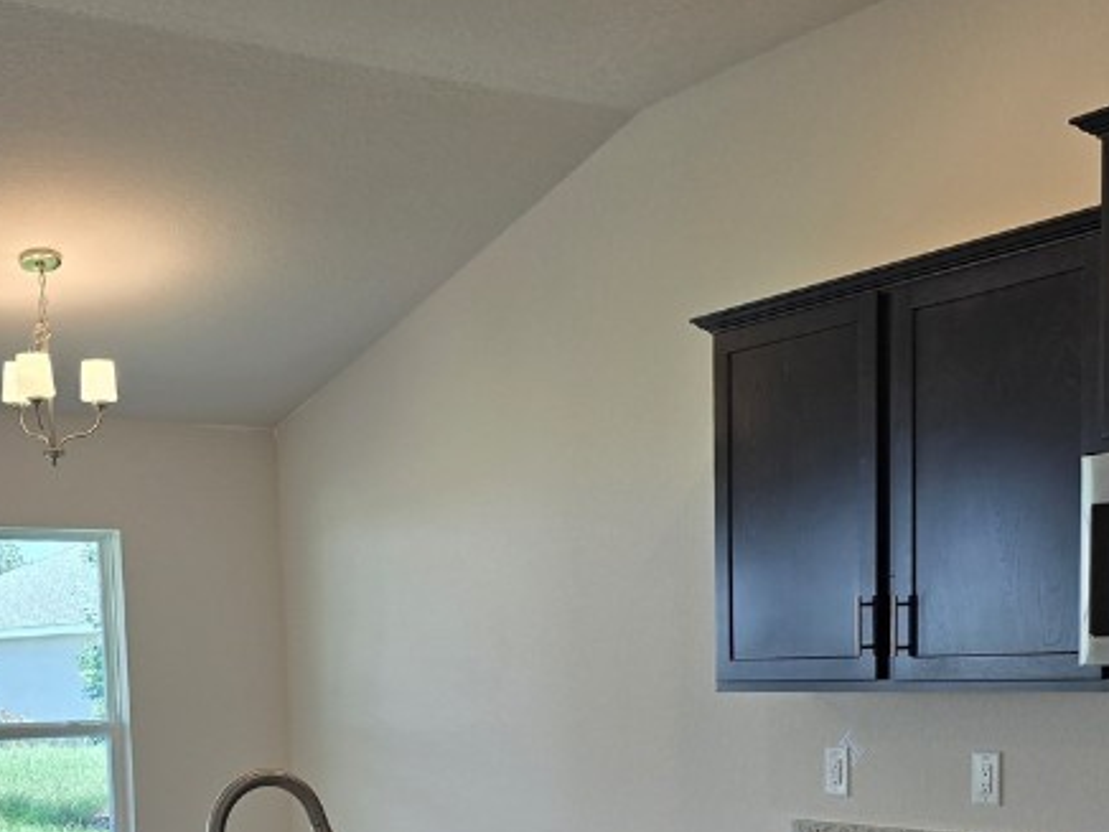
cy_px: 829
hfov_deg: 35.5
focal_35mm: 54
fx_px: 1730
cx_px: 471
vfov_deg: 25.7
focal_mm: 6.3
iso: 32
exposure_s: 1/120
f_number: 1.7
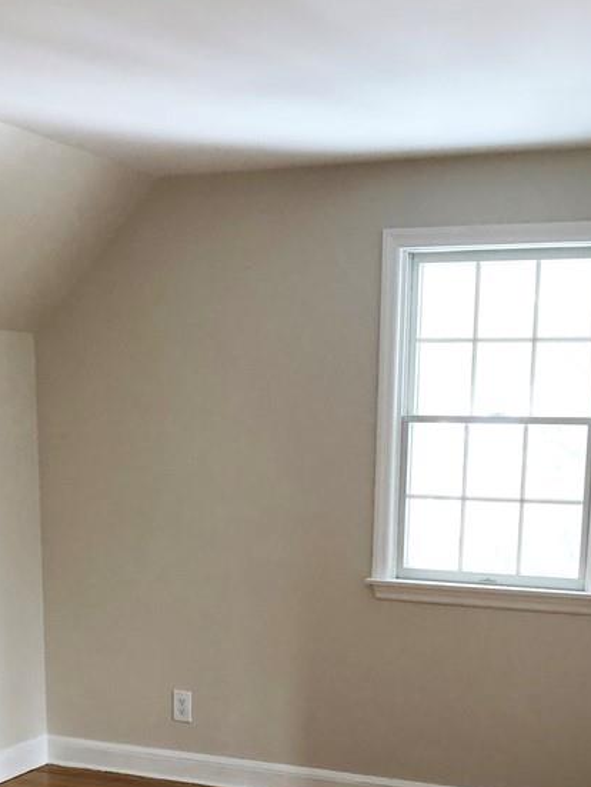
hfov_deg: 28.1
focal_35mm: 52
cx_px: 313
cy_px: 648
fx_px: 1182
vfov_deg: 35.4
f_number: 1.8
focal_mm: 3.99
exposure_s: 1/15
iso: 40
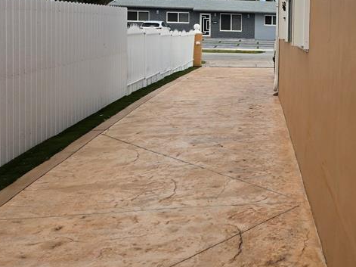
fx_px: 514
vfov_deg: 28.5
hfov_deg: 35.3
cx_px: 339
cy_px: 55
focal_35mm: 50
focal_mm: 5.4
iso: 50
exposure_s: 1/180
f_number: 1.8
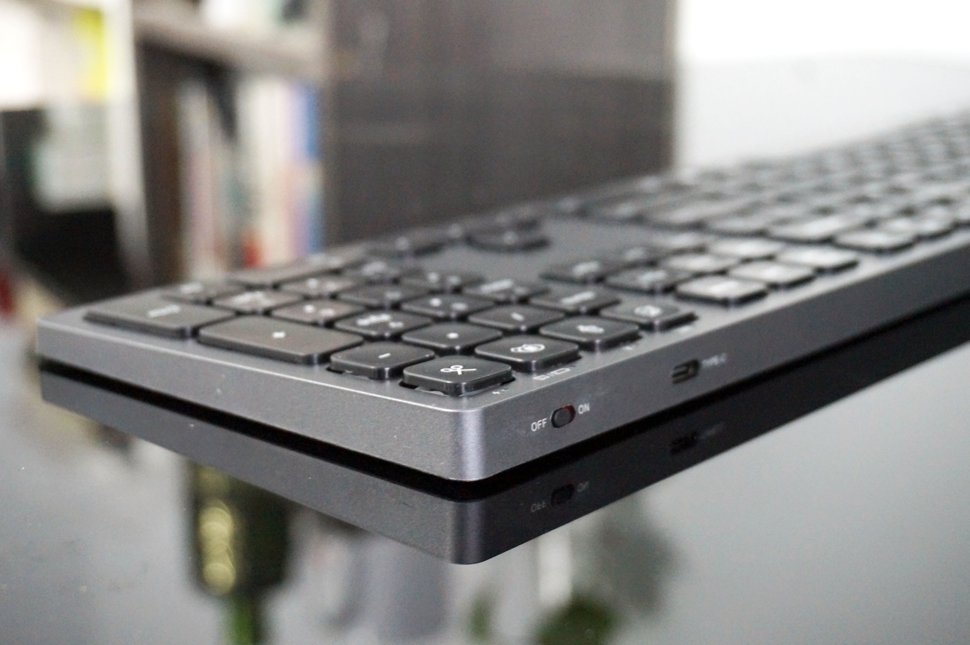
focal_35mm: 62
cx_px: 485
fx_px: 1655
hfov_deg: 32.7
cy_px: 322
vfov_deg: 22.0
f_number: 5.6
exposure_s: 1/40
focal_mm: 41
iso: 3200
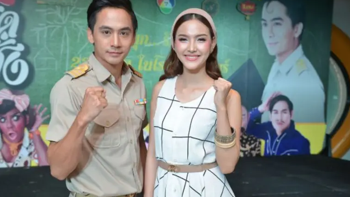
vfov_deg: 27.7
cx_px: 174
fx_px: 399
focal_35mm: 43
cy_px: 102
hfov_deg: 47.3
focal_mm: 40
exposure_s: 1/320
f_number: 4.5
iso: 500
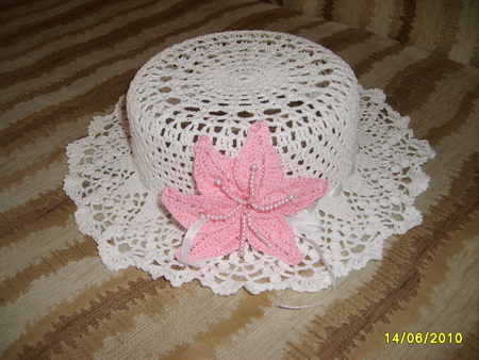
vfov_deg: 40.7
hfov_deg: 52.6
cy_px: 180
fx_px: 485
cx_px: 240
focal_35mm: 35
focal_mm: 5.8
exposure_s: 1/45
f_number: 2.8
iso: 100
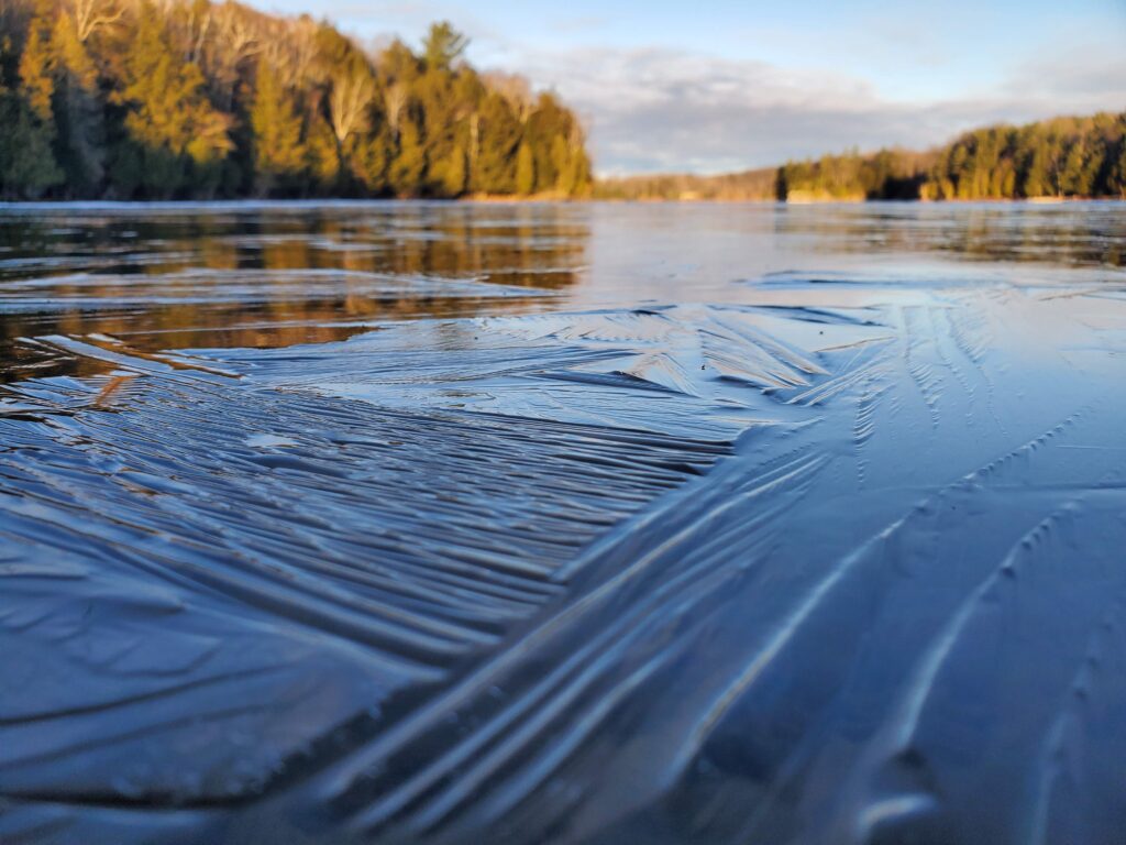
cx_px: 563
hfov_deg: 67.3
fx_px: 846
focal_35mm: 26
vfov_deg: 53.1
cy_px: 422
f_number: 2.4
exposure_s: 1/325
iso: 50
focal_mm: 4.3
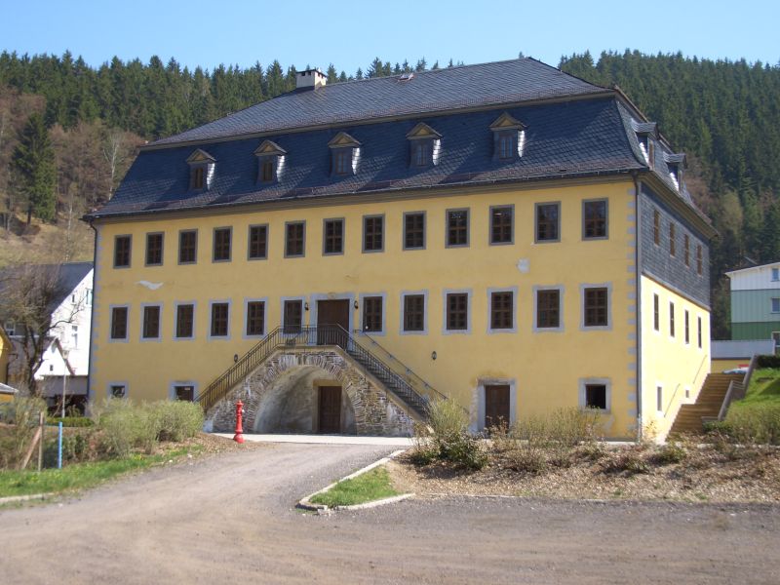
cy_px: 292
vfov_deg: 29.7
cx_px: 390
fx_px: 1104
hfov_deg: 38.9
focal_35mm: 49
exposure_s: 1/400
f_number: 3.1
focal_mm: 8.2
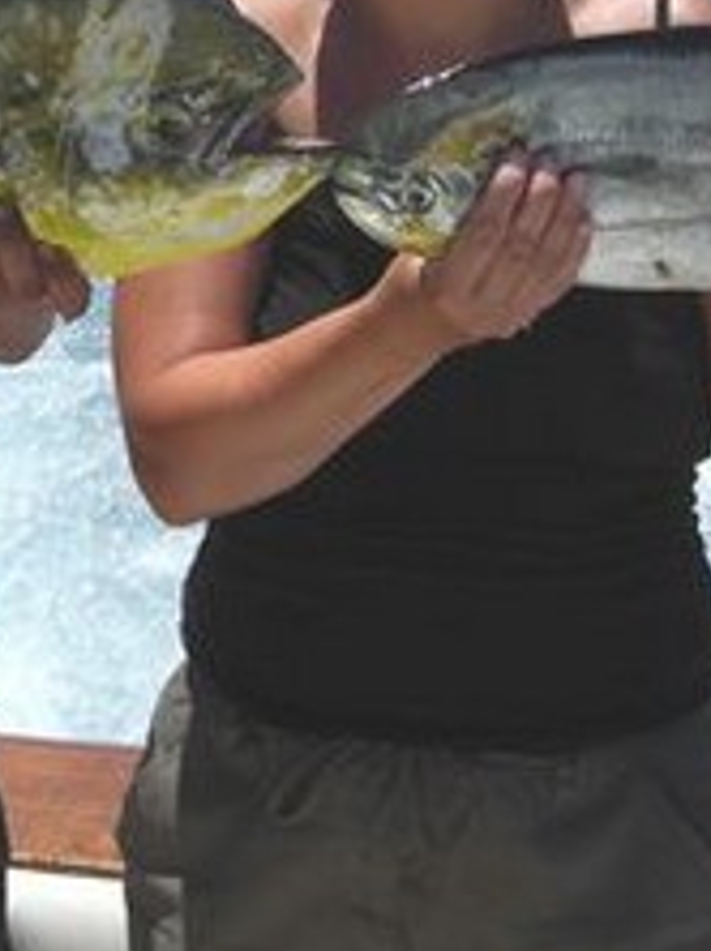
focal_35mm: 108
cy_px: 56
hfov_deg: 13.5
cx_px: 56
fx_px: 2963
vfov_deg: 17.9
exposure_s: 1/320
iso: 80
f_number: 8
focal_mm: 7.9
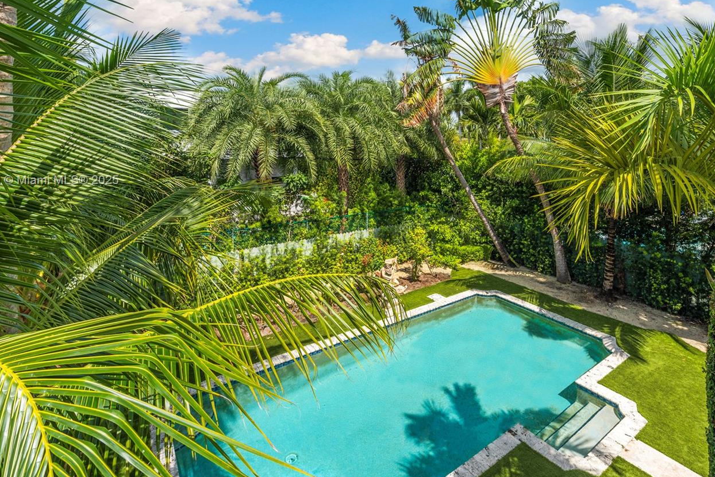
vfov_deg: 66.5
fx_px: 358
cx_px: 395
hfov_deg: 89.7
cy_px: 181
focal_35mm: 18
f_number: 8
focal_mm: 14
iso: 100
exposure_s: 1/400
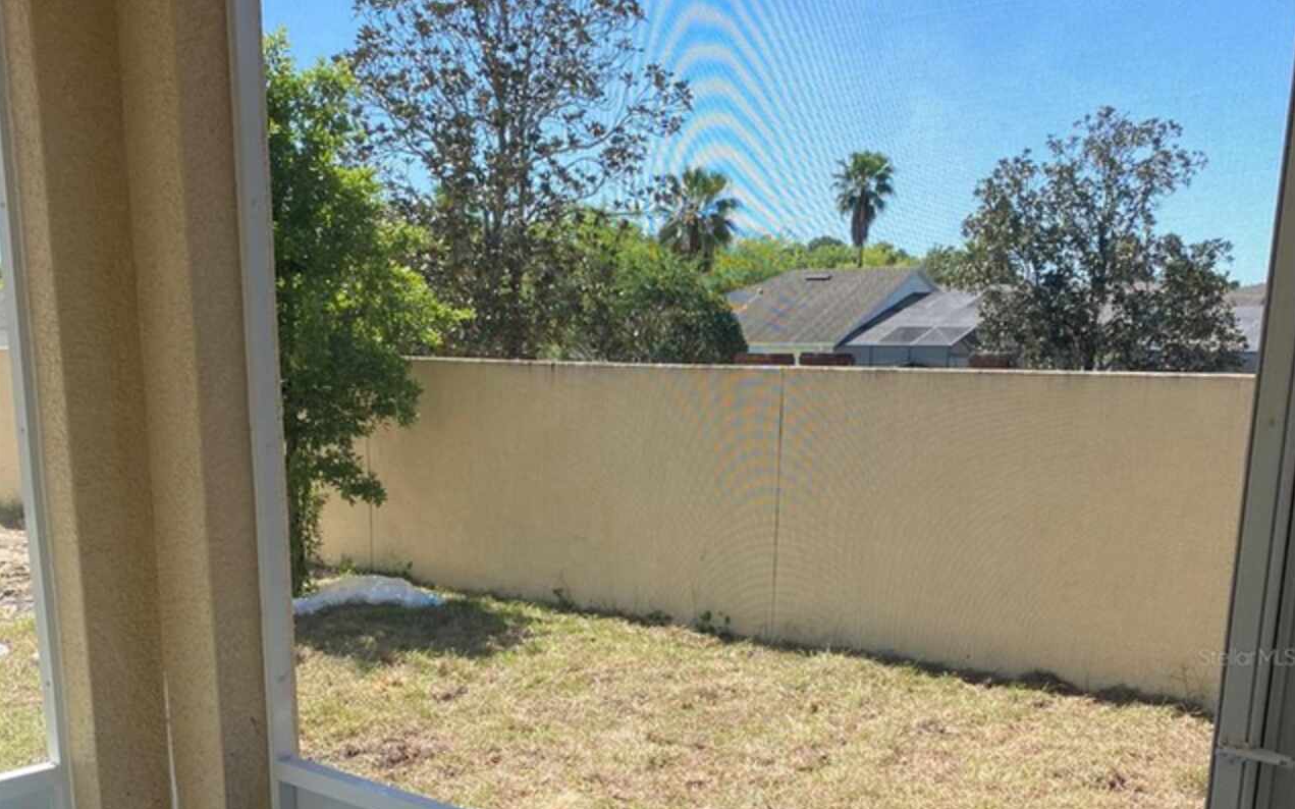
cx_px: 649
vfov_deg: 33.4
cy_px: 656
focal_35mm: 37
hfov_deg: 52.8
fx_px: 1306
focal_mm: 4.25
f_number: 1.8
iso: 32
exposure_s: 1/990
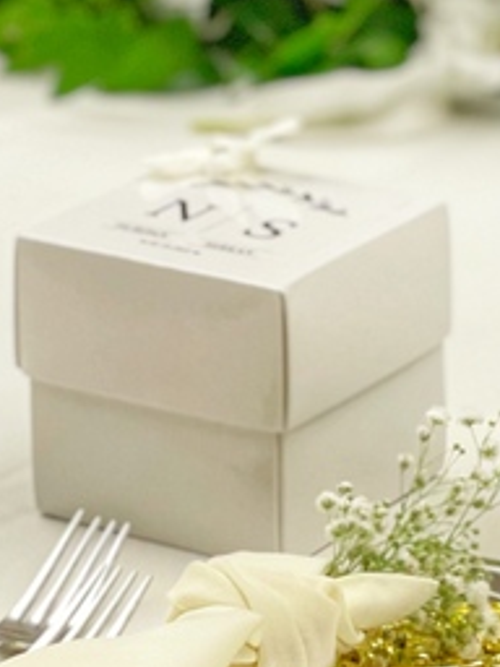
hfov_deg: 7.7
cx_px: 523
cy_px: 367
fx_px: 3698
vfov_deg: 10.3
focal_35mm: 192
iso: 80
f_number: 2.2
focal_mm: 7.5
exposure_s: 1/100
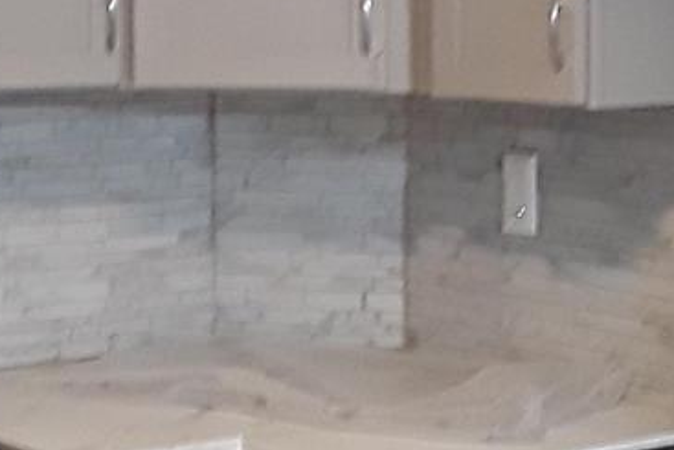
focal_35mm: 127
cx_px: 296
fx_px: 2379
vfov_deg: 10.8
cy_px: 174
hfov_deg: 16.1
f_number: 1.9
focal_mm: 2.9
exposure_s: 1/17
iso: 160
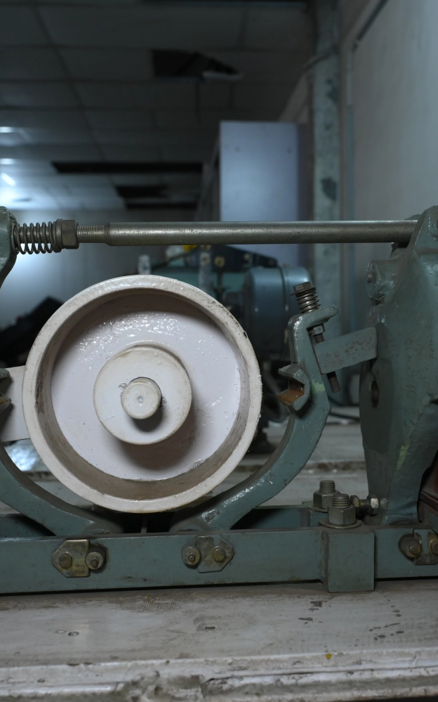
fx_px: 707
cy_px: 351
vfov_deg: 52.8
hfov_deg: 34.4
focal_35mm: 37
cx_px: 237
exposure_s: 1/320
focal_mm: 24
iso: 800
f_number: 4
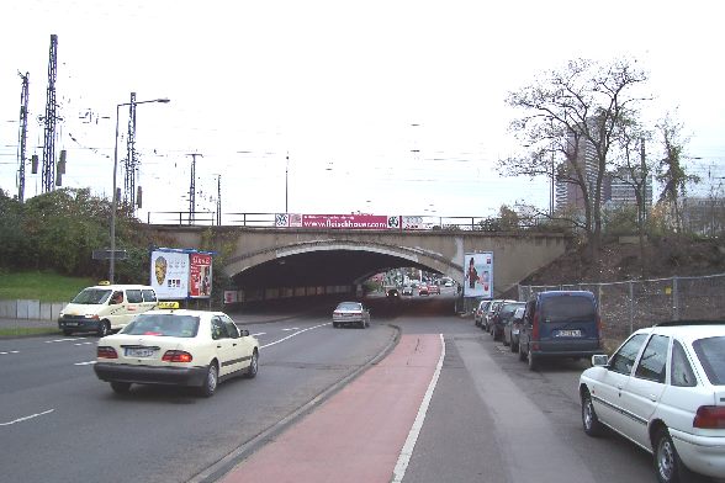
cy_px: 242
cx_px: 362
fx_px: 685
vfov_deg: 38.9
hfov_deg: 55.8
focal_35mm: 34
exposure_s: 1/180
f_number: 2.7
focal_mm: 5.6
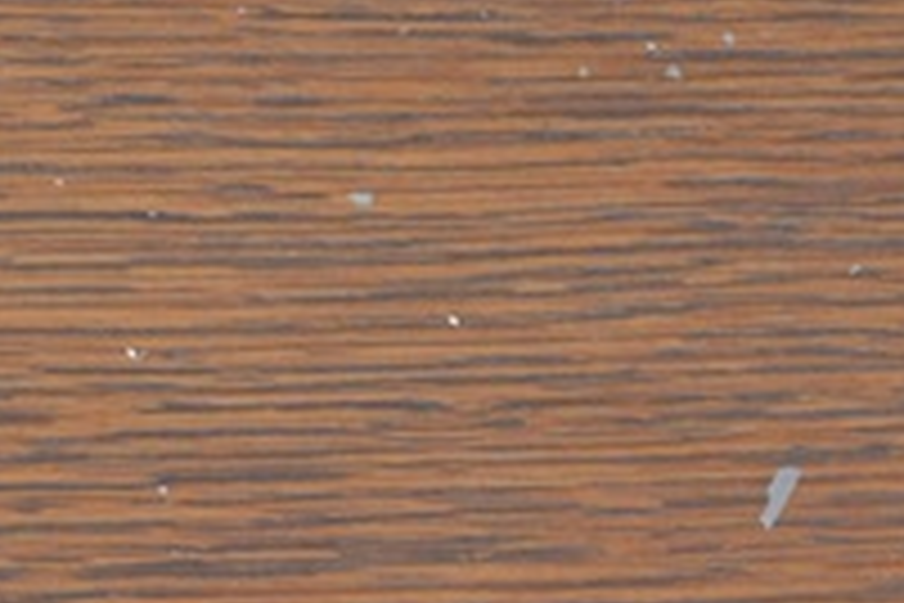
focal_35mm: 298
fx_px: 7483
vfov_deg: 4.5
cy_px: 1217
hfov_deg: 6.9
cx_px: 148
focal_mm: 40
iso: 450
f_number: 5.3
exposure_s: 1/60
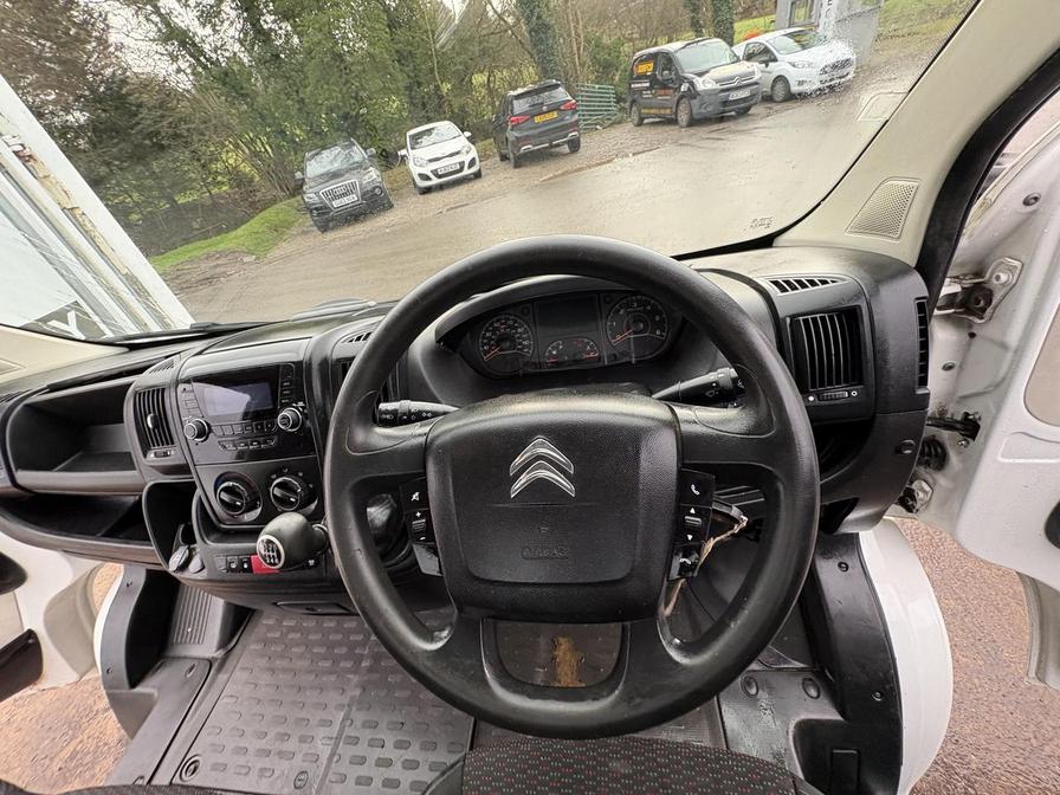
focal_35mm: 14
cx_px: 530
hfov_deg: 102.1
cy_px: 398
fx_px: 429
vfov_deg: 85.7
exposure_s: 1/82
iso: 200
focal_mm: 2.22
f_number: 2.2
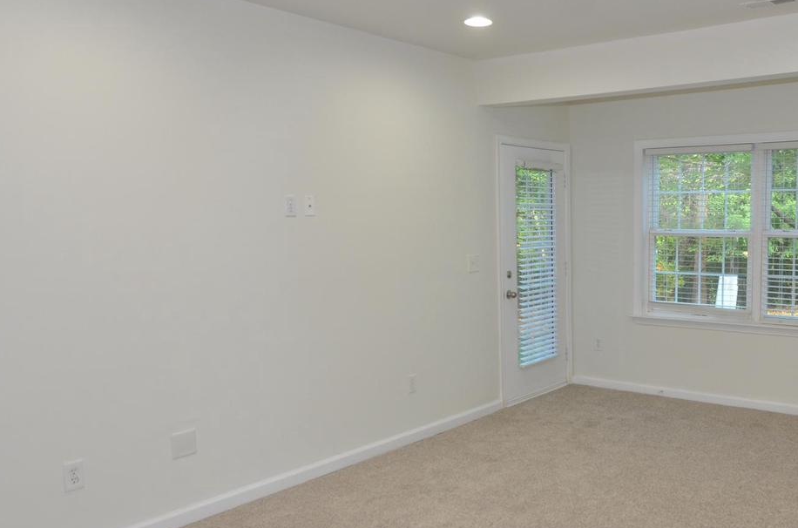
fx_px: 730
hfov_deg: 55.5
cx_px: 563
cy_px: 285
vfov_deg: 39.7
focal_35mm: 33
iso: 400
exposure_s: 1/60
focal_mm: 14
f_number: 4
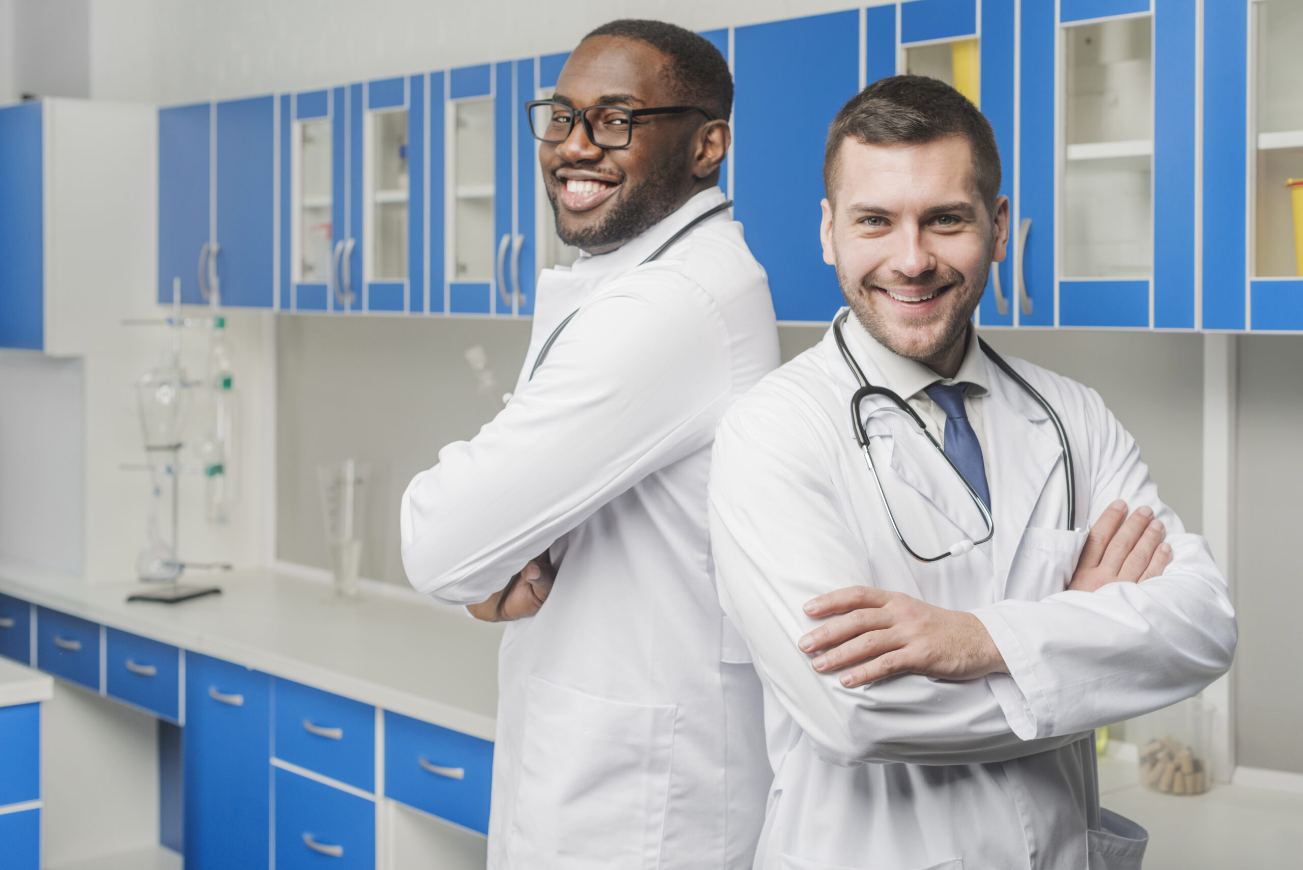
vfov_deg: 27.0
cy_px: 435
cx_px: 652
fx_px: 1810
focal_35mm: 50
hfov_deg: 39.6
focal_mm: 50
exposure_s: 1/50
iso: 160
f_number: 5
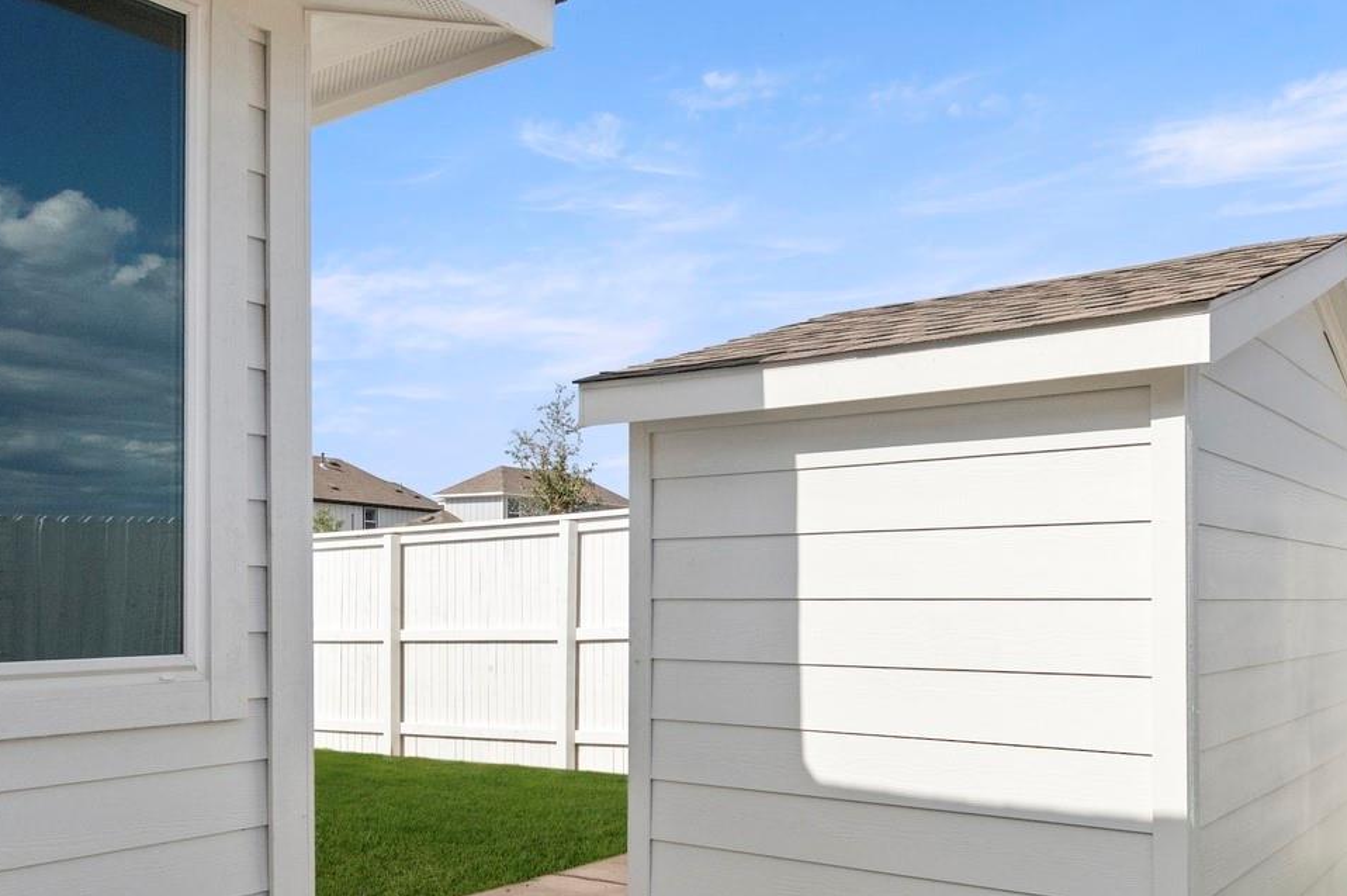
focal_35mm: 61
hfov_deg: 32.9
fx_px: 2280
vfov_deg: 22.1
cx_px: 771
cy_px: 646
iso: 400
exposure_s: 1/3200
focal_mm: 24
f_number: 8
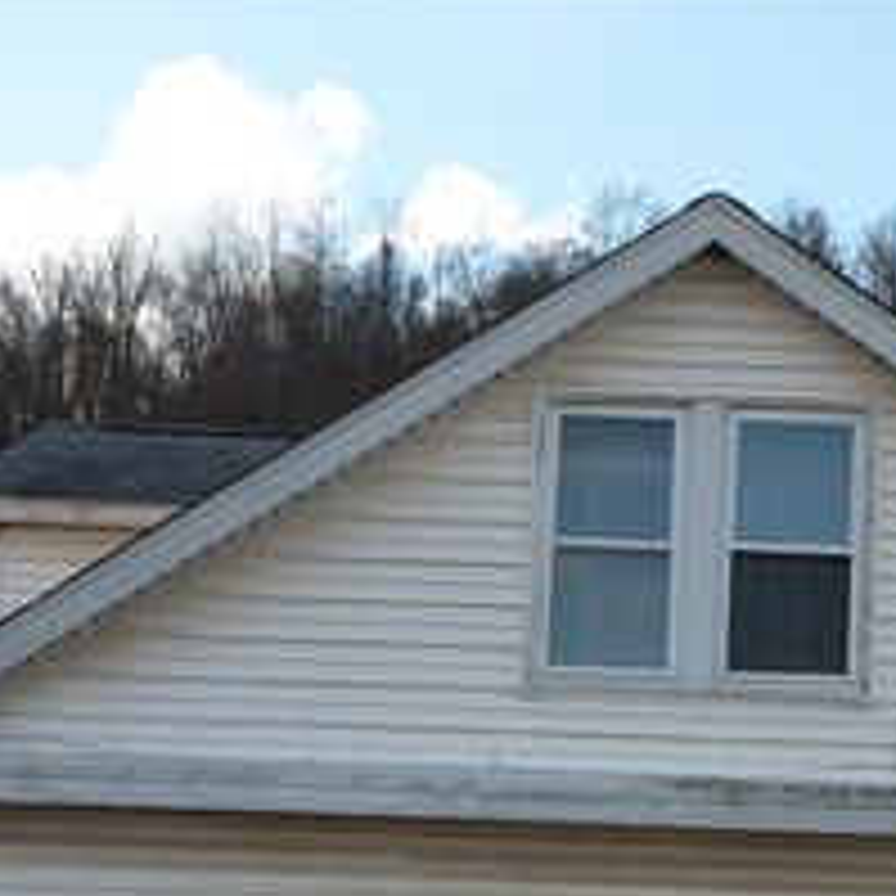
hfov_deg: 19.0
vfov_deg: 18.7
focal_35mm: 91
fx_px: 2665
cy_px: 826
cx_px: 648
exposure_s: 1/250
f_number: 3.9
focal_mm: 7.4
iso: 100
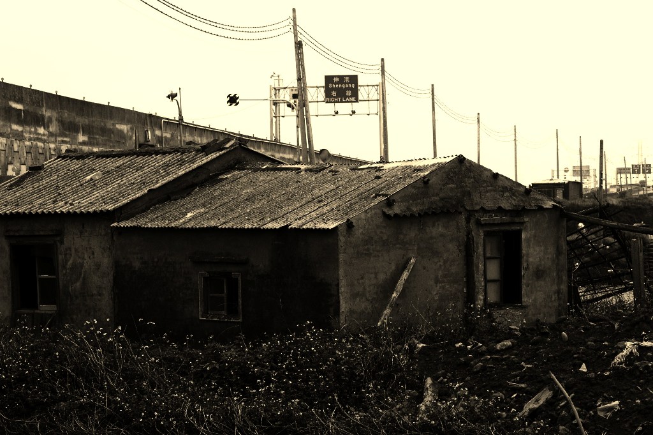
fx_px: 1903
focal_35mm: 105
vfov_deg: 13.0
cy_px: 218
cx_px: 326
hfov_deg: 19.5
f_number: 5
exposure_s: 1/500
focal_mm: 70
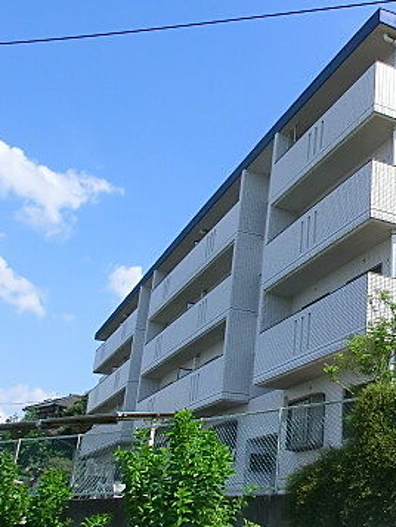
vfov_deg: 43.8
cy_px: 258
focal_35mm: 43
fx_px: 655
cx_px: 433
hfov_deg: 30.2
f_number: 7.9
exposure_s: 1/250
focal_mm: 4.24
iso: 125
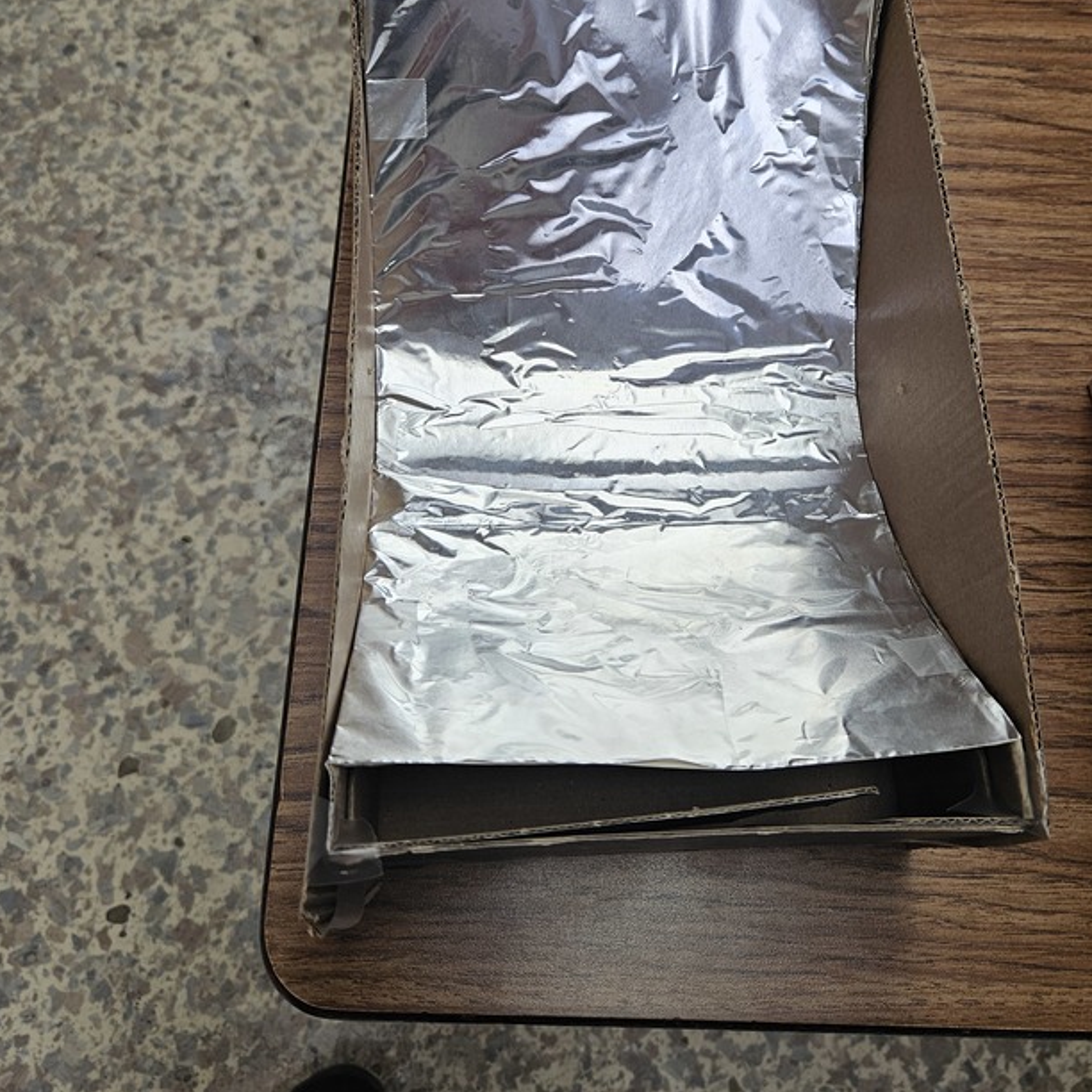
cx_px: 592
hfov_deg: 48.4
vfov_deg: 47.9
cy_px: 393
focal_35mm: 34
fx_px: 1213
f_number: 1.8
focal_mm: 5.4
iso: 32
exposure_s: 1/120
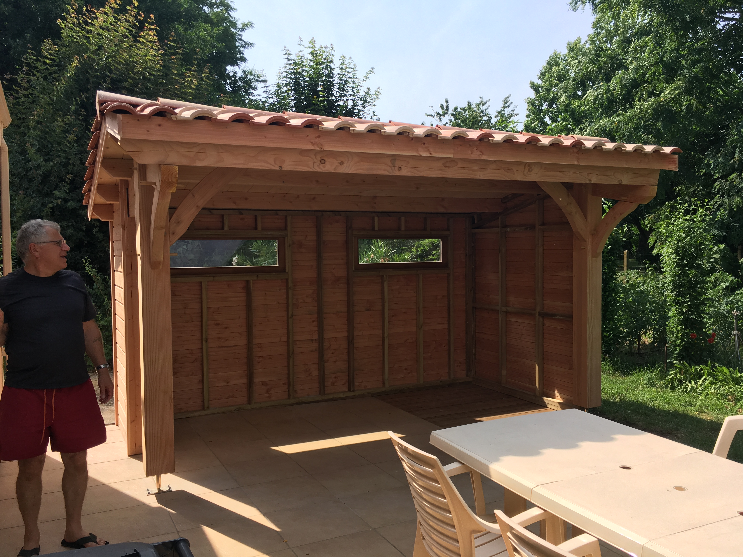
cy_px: 278
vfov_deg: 48.2
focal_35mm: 29
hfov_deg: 61.7
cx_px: 372
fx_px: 622
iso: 25
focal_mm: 4.15
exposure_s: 1/801
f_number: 2.2
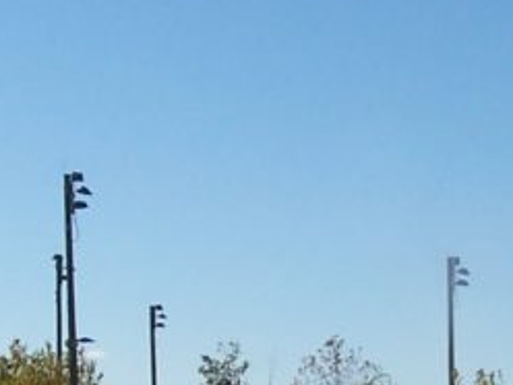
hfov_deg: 12.5
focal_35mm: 157
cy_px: 335
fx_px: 2327
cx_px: 434
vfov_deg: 9.4
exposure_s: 1/500
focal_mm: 6.3
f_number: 5.6
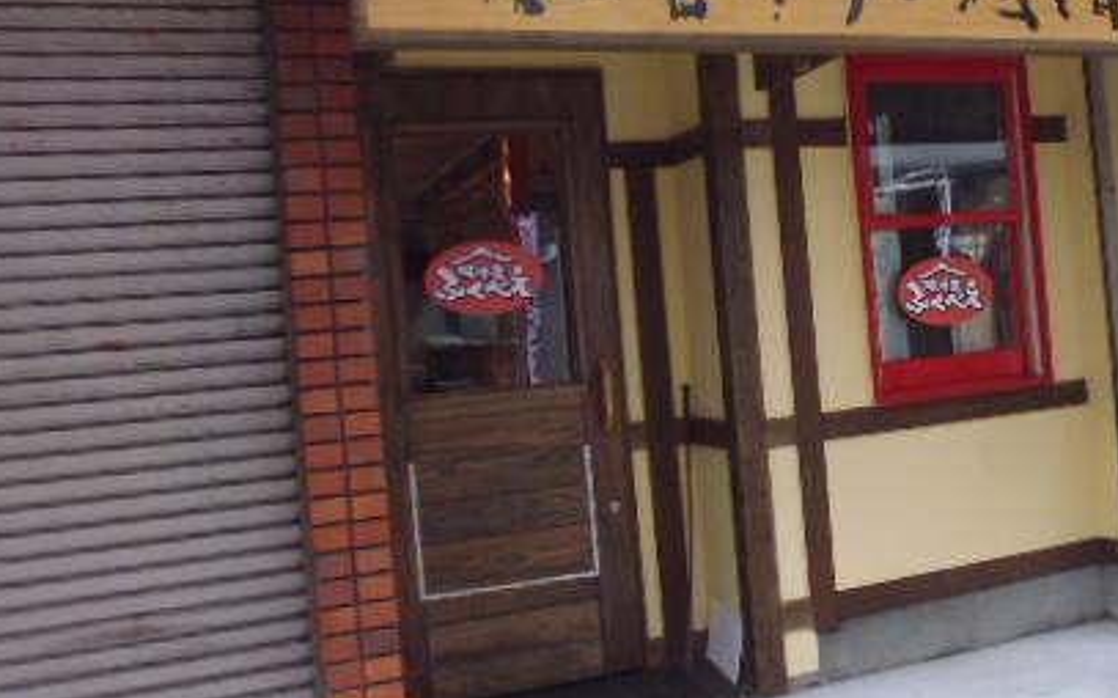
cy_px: 289
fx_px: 1218
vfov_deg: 31.9
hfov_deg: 47.7
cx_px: 819
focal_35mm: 40
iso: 200
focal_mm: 4.3
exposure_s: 1/60
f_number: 2.8
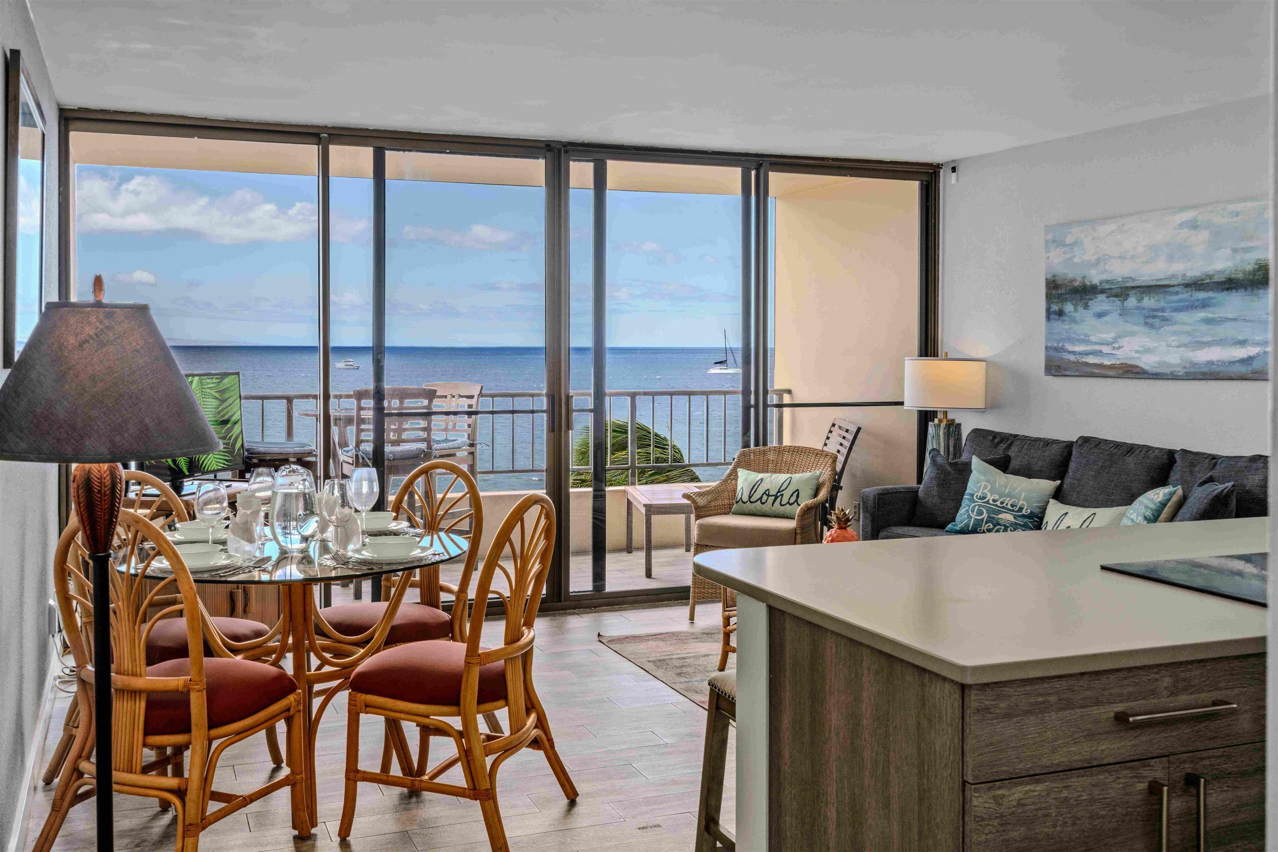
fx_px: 1242
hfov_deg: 54.4
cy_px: 426
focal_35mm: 35
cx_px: 639
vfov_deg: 37.9
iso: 160
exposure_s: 1/13
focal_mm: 35
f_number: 11
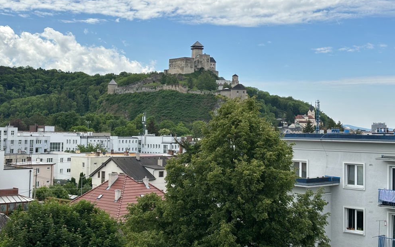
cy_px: 114
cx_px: 199
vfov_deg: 23.1
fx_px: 603
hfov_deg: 36.3
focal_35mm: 56
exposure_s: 1/3937
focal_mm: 5.96
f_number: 1.6
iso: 40
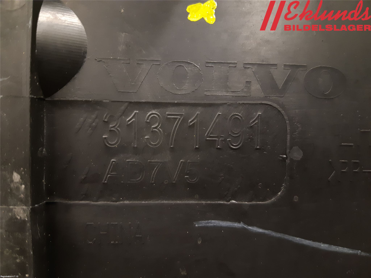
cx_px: 186
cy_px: 139
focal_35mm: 26
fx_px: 279
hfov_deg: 67.3
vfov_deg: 53.1
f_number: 1.7
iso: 320
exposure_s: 1/25
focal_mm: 3.93
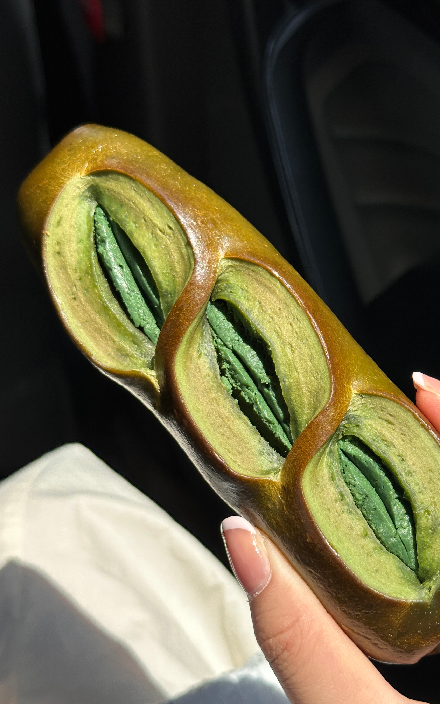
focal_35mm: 60
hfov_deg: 21.5
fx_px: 1151
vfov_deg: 33.9
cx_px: 307
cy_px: 407
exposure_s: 1/2304
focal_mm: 6.86
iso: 64
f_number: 1.78
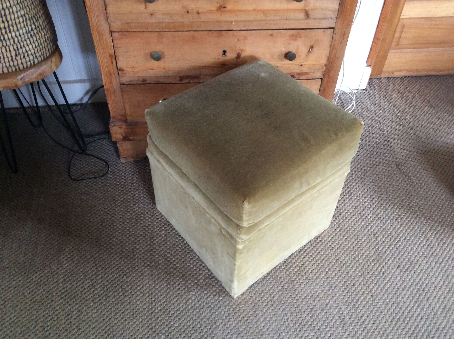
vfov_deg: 44.1
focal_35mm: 32
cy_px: 170
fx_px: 419
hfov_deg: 56.9
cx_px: 227
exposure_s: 1/25
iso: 160
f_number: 2.4
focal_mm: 3.3
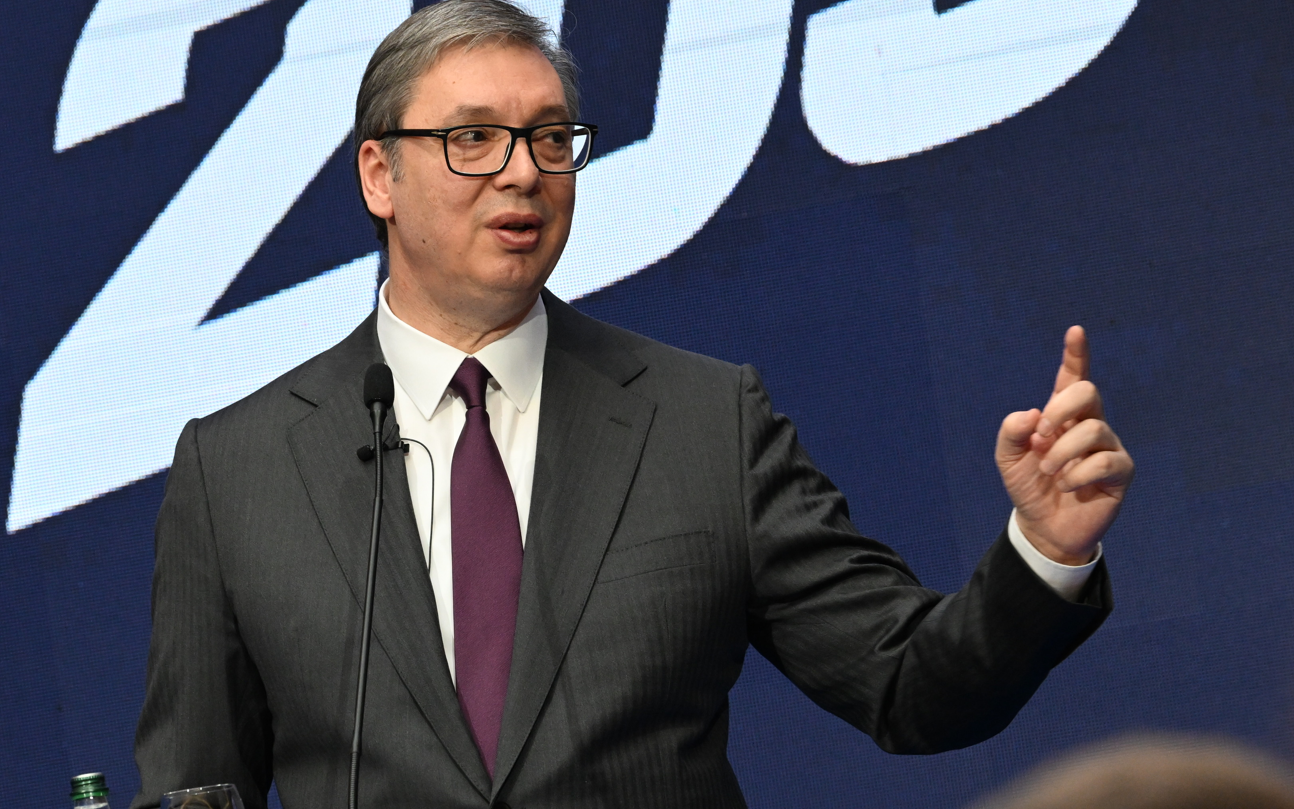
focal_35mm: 306
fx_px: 10791
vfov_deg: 4.3
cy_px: 414
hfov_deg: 6.9
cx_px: 647
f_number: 8
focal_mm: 200
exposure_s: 1/160
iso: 3200
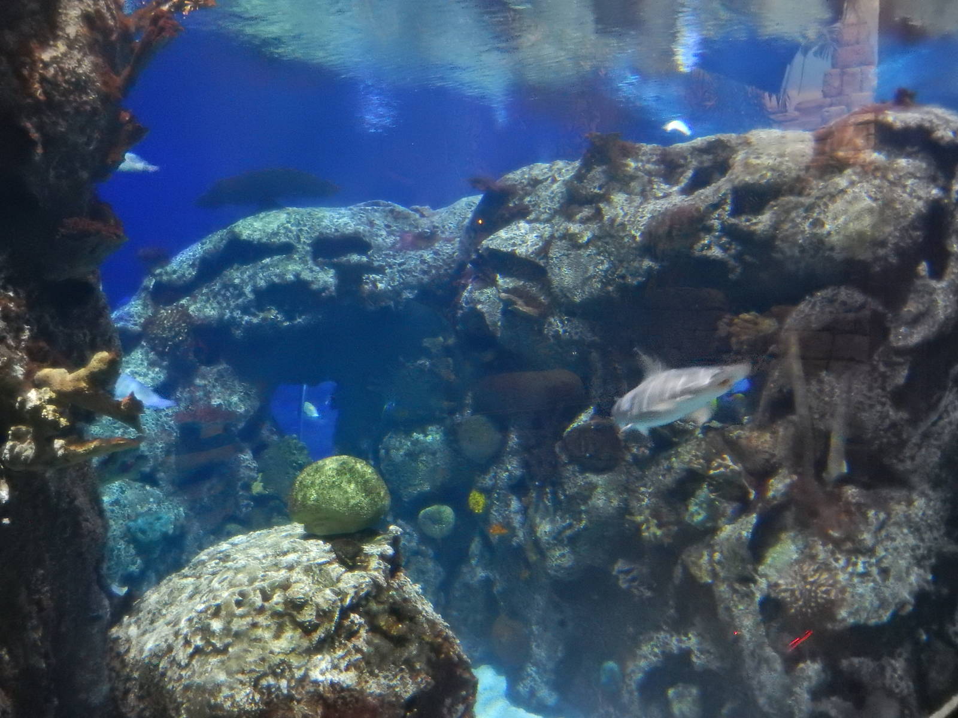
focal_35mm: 25
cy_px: 359
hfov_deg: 69.4
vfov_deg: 54.9
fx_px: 692
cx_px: 479
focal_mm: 4.5
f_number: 3.4
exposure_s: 1/8
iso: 1600
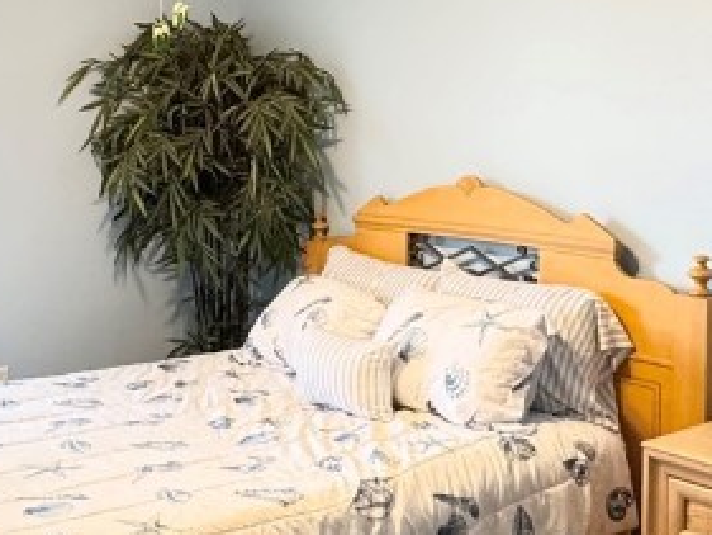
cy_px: 180
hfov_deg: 37.3
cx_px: 286
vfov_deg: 28.4
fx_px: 1049
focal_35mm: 51
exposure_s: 1/60
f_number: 2.2
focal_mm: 2.22
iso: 320
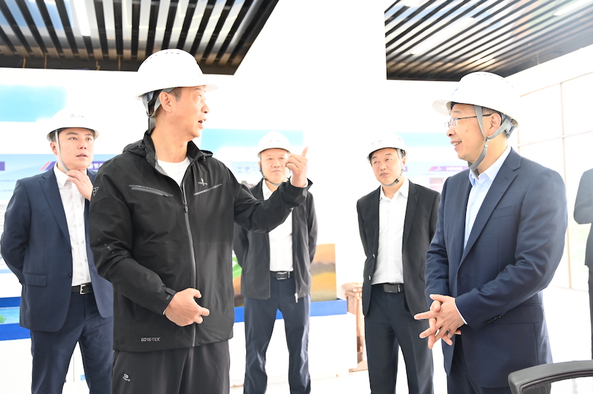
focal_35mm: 35
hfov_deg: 54.5
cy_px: 197
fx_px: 576
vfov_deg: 37.8
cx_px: 296
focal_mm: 35
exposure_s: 1/40
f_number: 4
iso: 900
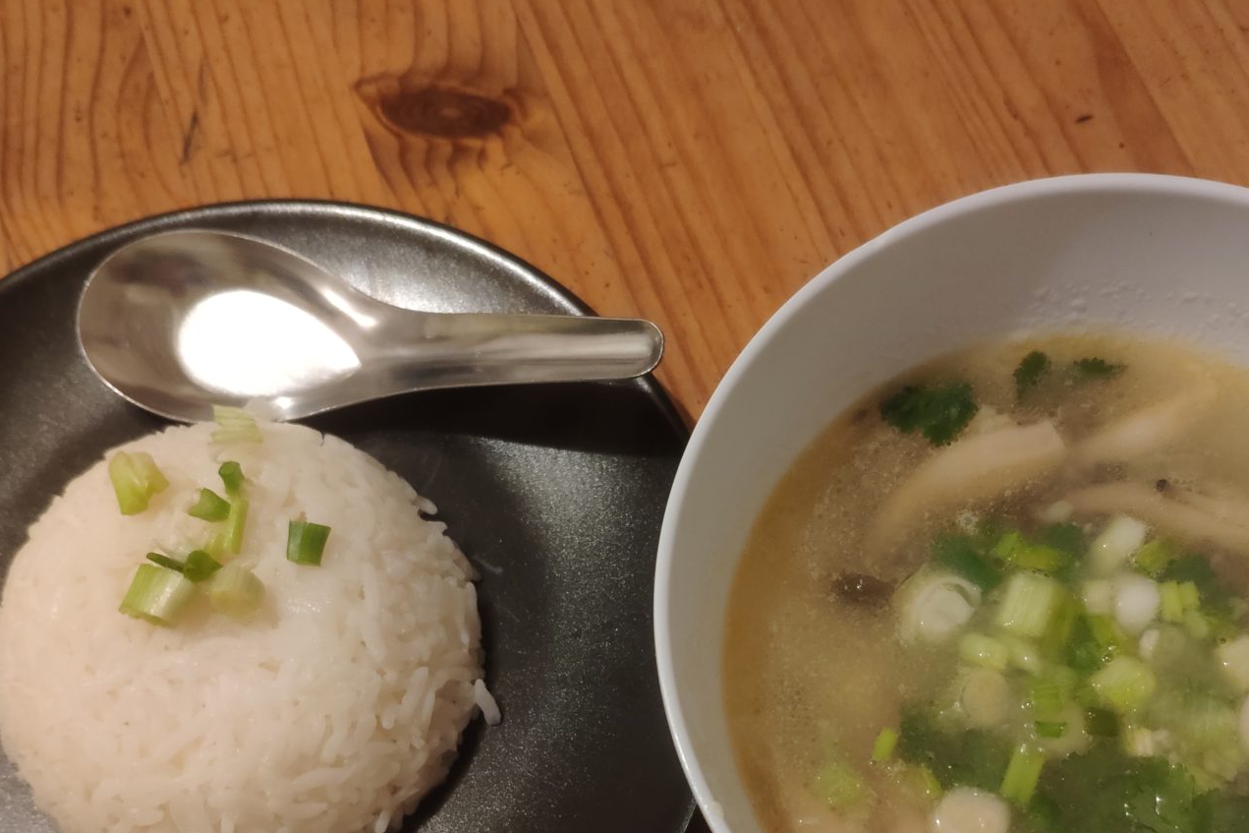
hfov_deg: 57.1
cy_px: 685
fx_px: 1145
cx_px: 688
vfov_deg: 38.2
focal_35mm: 33
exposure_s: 1/25
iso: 752
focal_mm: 4.22
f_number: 1.8
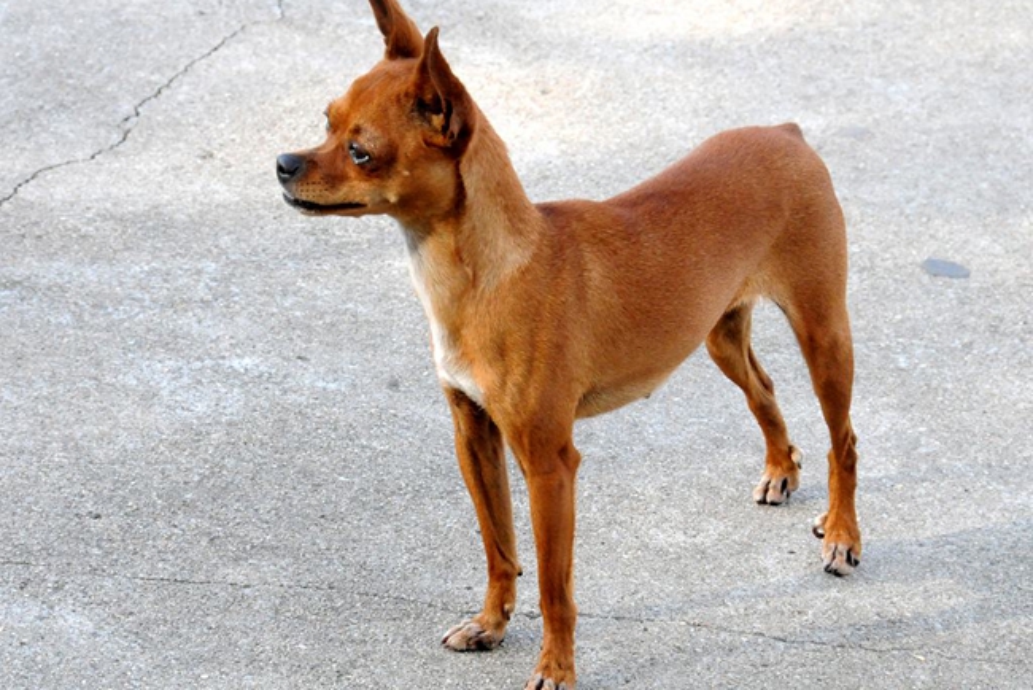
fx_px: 4521
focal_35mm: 158
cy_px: 345
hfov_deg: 13.0
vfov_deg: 8.7
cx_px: 516
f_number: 11
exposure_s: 1/500
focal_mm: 105
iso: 2200
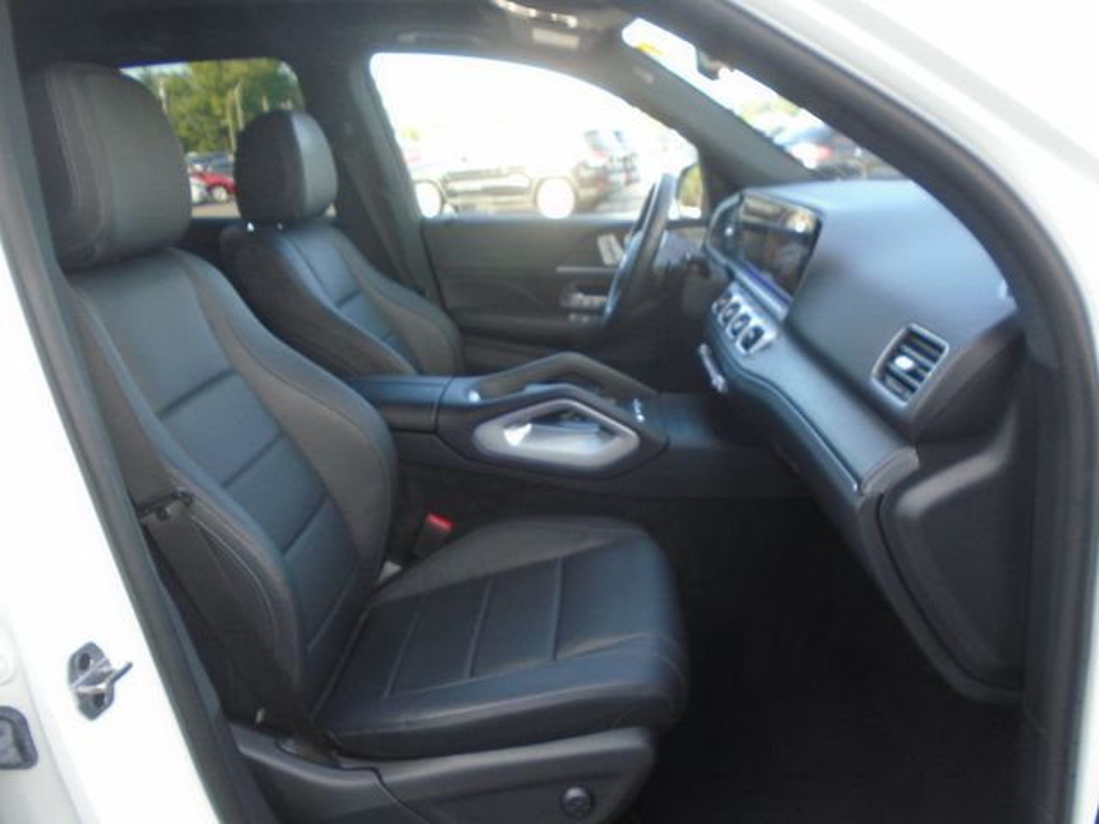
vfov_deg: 53.1
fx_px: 825
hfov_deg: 67.3
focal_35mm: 26
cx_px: 550
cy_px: 412
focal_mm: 4.6
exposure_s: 1/50
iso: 100
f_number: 3.2
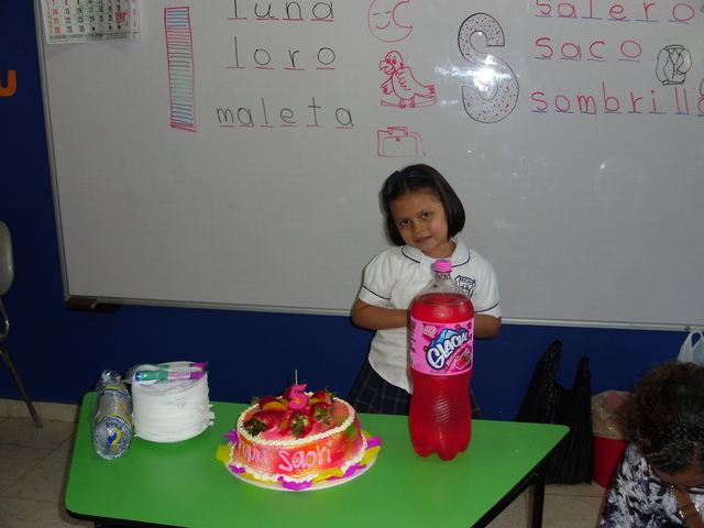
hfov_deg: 49.0
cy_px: 264
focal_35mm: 38
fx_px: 773
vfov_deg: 37.7
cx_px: 352
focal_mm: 6.81
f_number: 3.5
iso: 80
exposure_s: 1/45
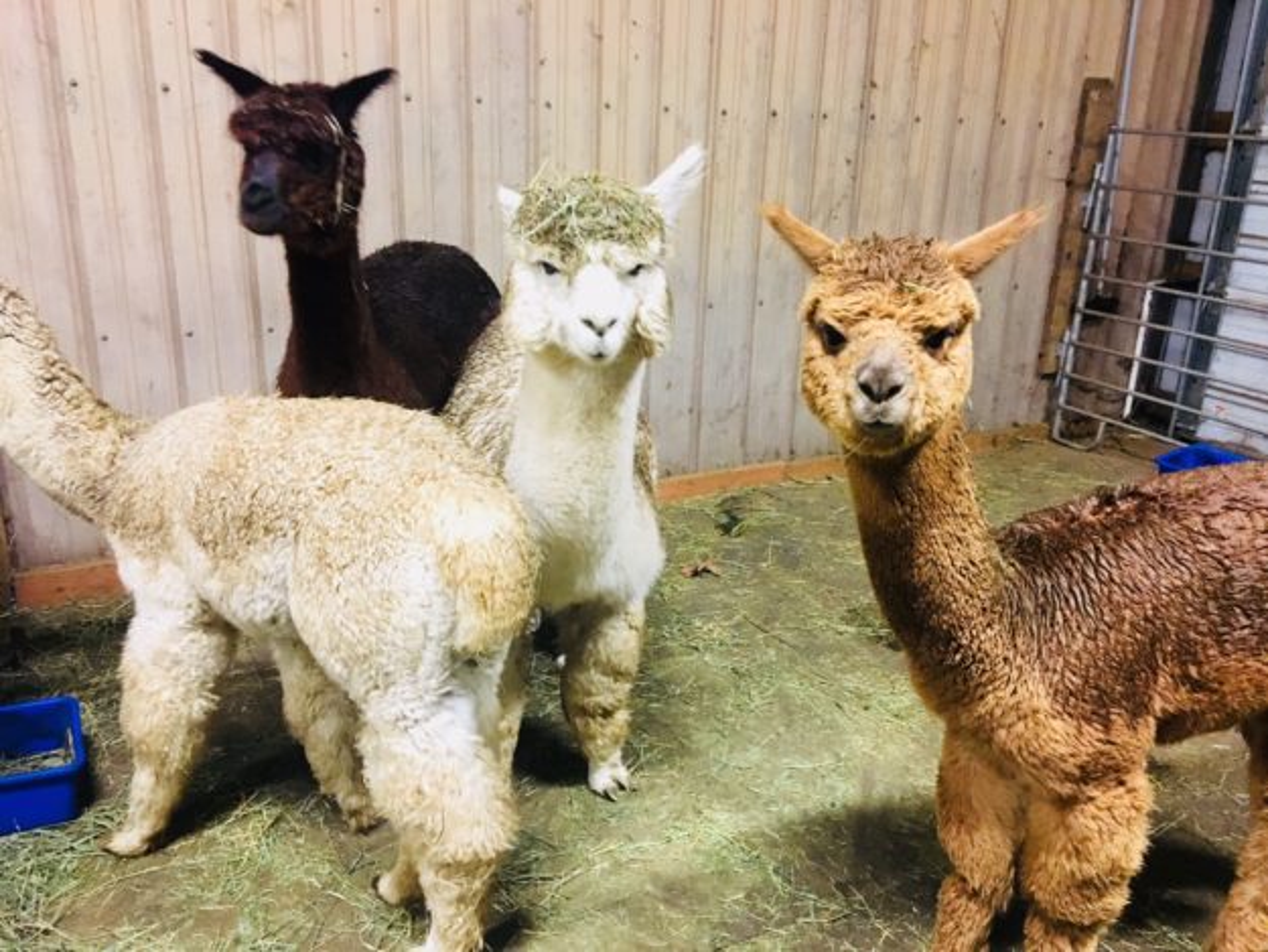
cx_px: 634
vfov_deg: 48.2
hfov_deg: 61.7
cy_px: 476
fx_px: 1062
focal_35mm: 29
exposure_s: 1/15
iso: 200
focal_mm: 4.15
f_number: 2.2
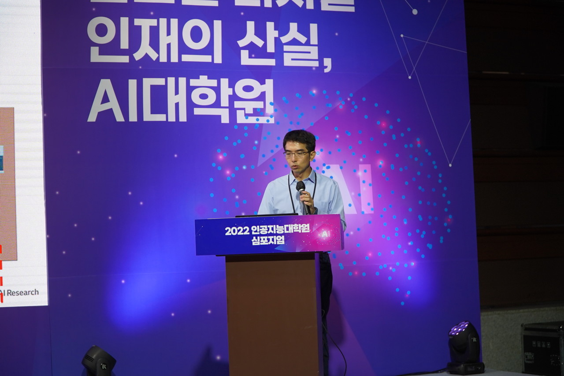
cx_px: 282
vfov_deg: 21.2
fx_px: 1002
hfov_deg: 31.4
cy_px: 188
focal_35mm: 64
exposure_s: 1/160
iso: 400
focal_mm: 43
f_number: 4
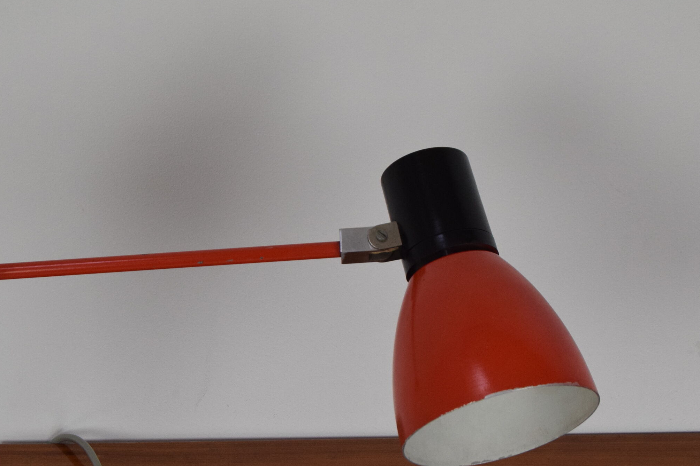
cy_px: 343
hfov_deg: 23.9
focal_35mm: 85
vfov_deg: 16.0
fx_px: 1653
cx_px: 267
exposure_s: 1/320
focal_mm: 38
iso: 1600
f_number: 9
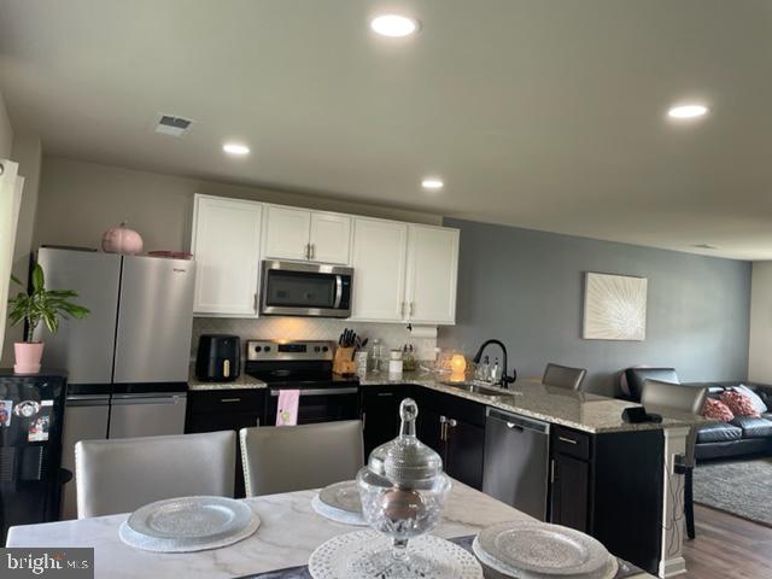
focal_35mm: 26
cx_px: 386
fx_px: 580
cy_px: 290
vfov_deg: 53.1
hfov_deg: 67.3
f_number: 1.6
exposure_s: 1/120
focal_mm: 4.2
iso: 80
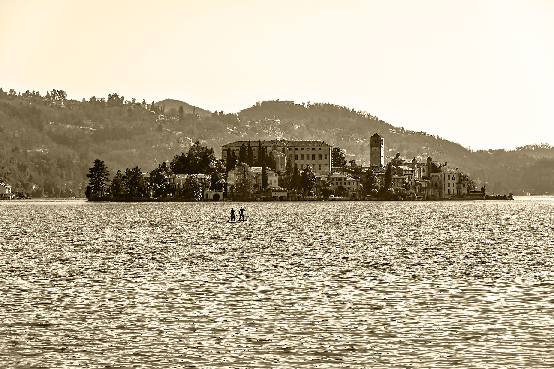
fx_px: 1553
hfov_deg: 20.2
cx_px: 277
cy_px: 184
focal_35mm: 101
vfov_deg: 13.5
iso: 160
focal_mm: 101
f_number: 8
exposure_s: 1/1000
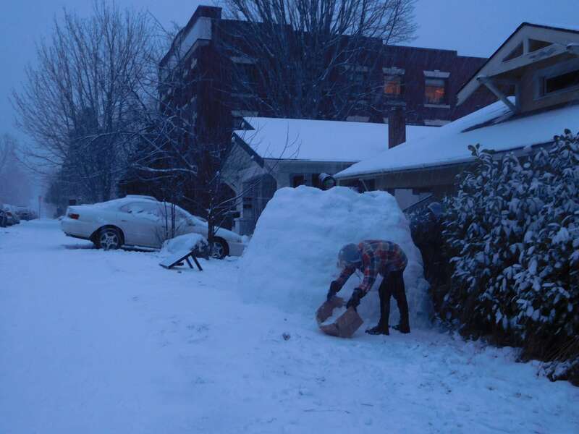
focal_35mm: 40
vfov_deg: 36.0
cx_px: 290
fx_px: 669
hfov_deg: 46.8
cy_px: 217
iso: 200
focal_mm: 7.1
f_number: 3.9
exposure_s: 1/30
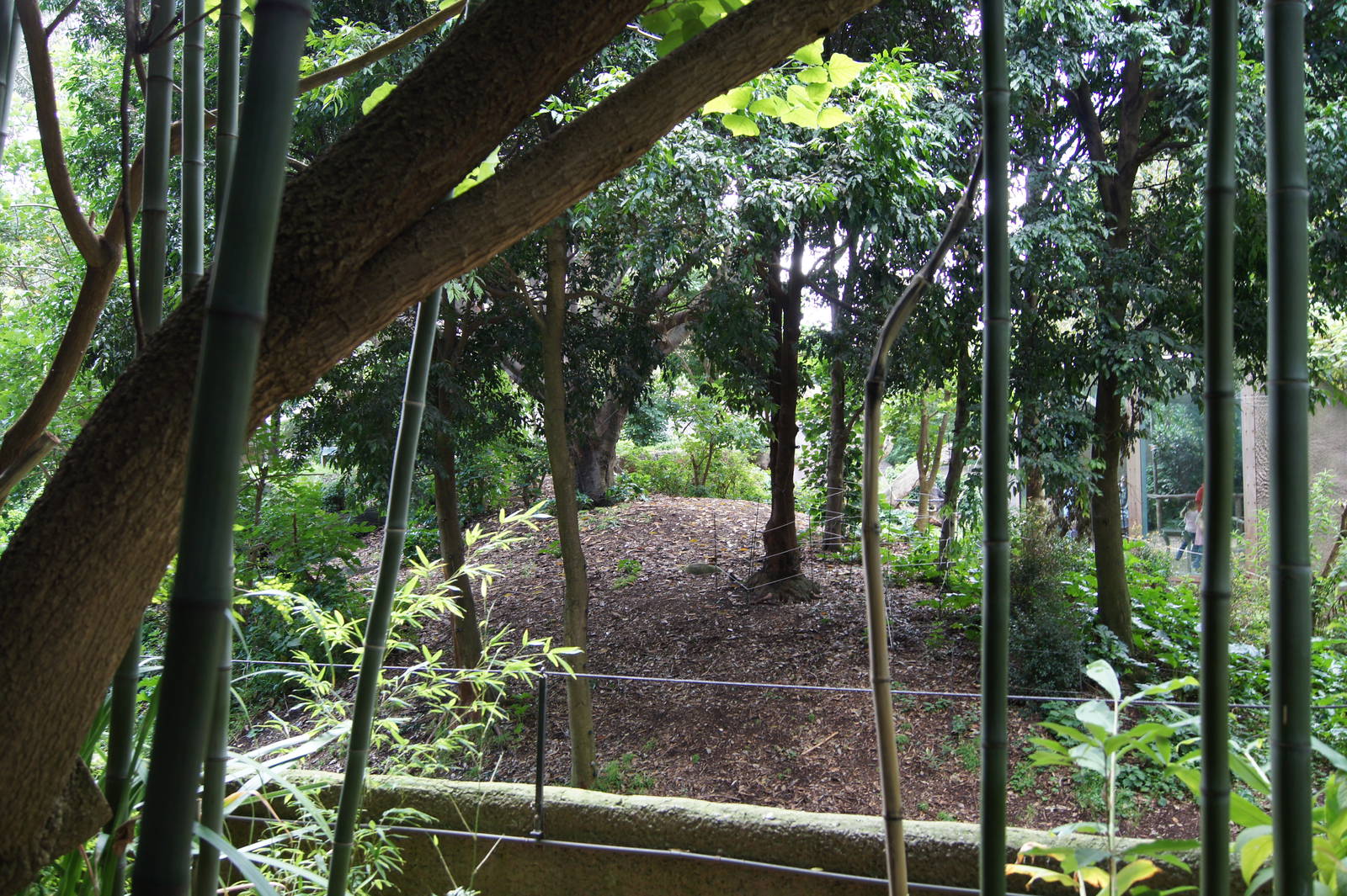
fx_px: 1346
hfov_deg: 53.2
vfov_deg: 36.8
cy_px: 448
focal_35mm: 36
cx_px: 674
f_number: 4
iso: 200
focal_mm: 24
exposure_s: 1/40
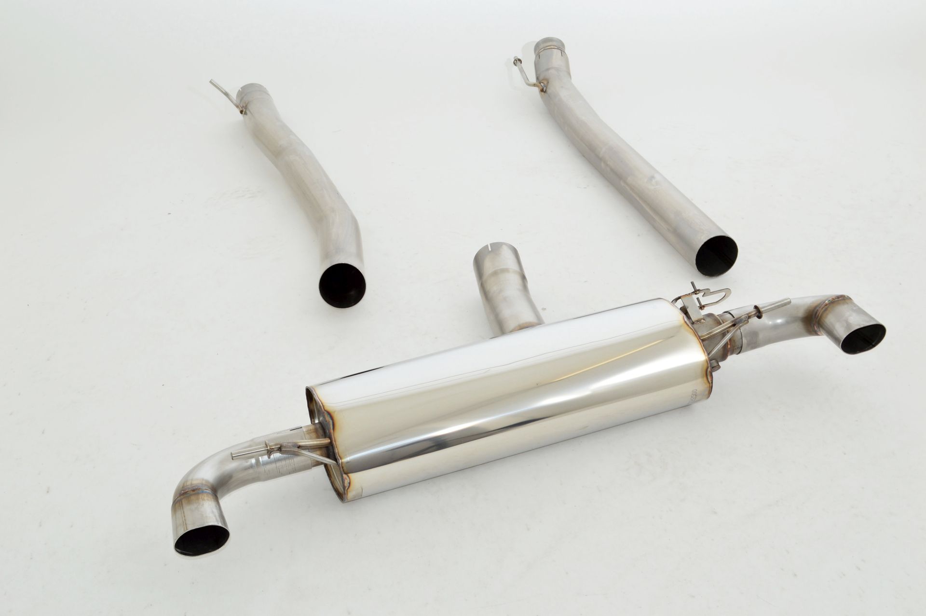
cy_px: 308
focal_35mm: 48
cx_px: 463
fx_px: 1234
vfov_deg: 28.0
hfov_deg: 41.1
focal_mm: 32
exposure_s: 1/160
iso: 200
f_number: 10
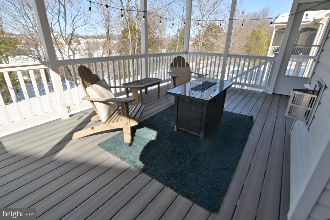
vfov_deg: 73.7
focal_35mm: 16
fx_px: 147
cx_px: 165
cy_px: 110
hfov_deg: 96.7
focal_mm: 11
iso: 200
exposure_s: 1/13
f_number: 22
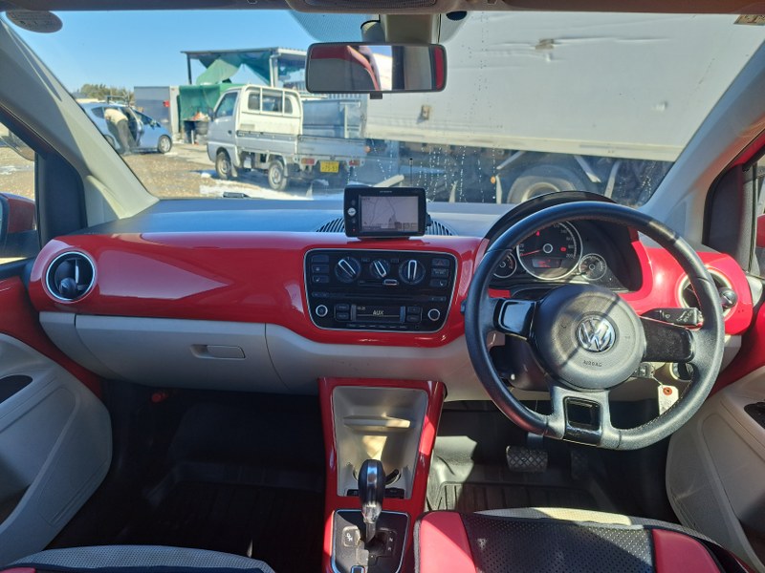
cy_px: 286
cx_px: 382
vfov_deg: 56.8
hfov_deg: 71.6
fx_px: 530
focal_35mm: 24
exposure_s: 1/259
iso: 50
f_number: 1.8
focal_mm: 5.23
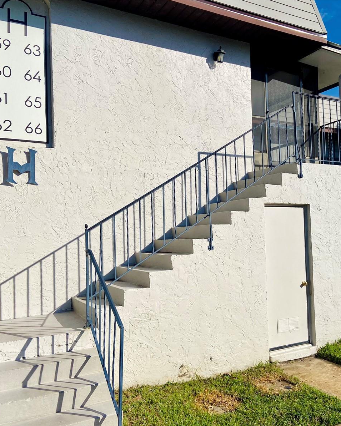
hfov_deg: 42.8
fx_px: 429
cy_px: 213
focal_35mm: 34
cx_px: 224
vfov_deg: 52.8
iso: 32
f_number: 1.8
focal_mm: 4.25
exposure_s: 1/7692
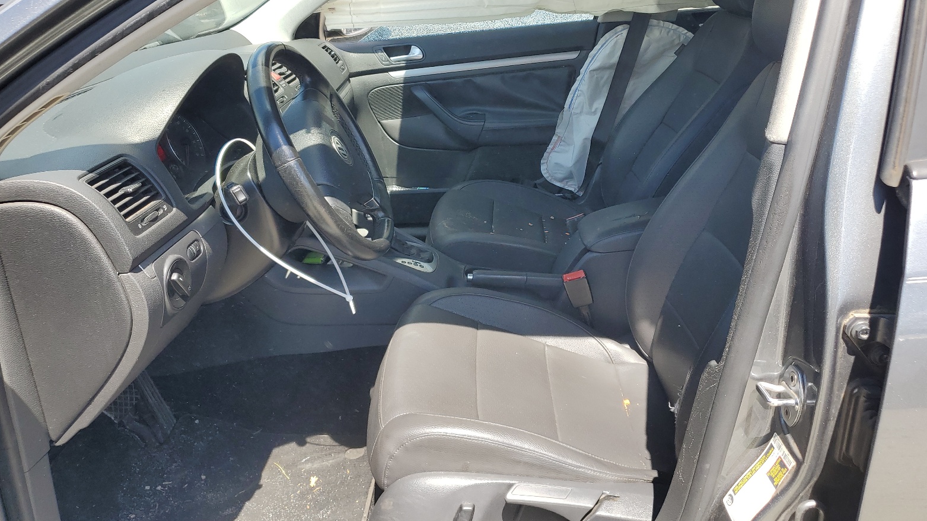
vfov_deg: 39.7
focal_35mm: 29
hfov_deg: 66.1
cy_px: 175
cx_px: 465
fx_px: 713
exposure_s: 1/714
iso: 50
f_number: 1.5
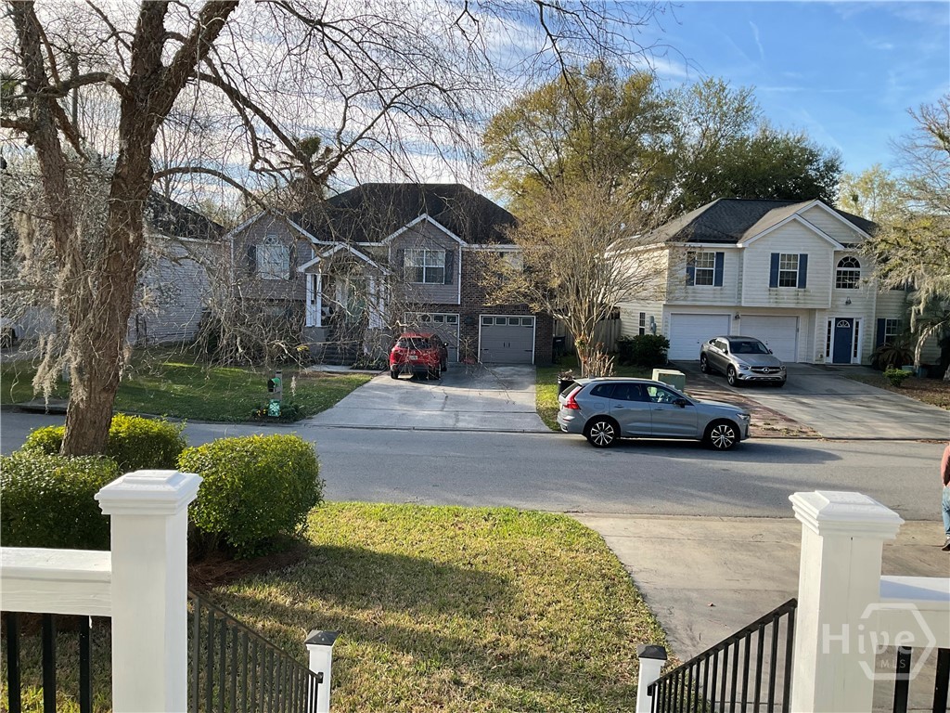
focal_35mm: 29
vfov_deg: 48.2
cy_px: 356
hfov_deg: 61.7
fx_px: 796
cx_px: 475
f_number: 1.8
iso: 16
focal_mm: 3
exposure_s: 1/683
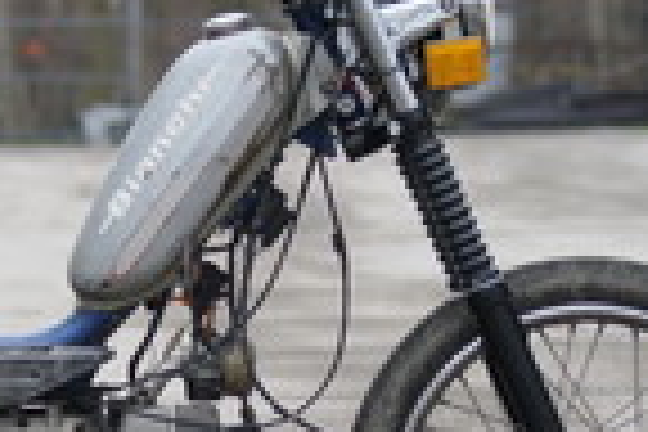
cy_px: 295
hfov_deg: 5.5
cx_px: 32
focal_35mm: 375
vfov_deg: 3.7
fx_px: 6749
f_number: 5
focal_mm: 90
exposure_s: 1/100
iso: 400
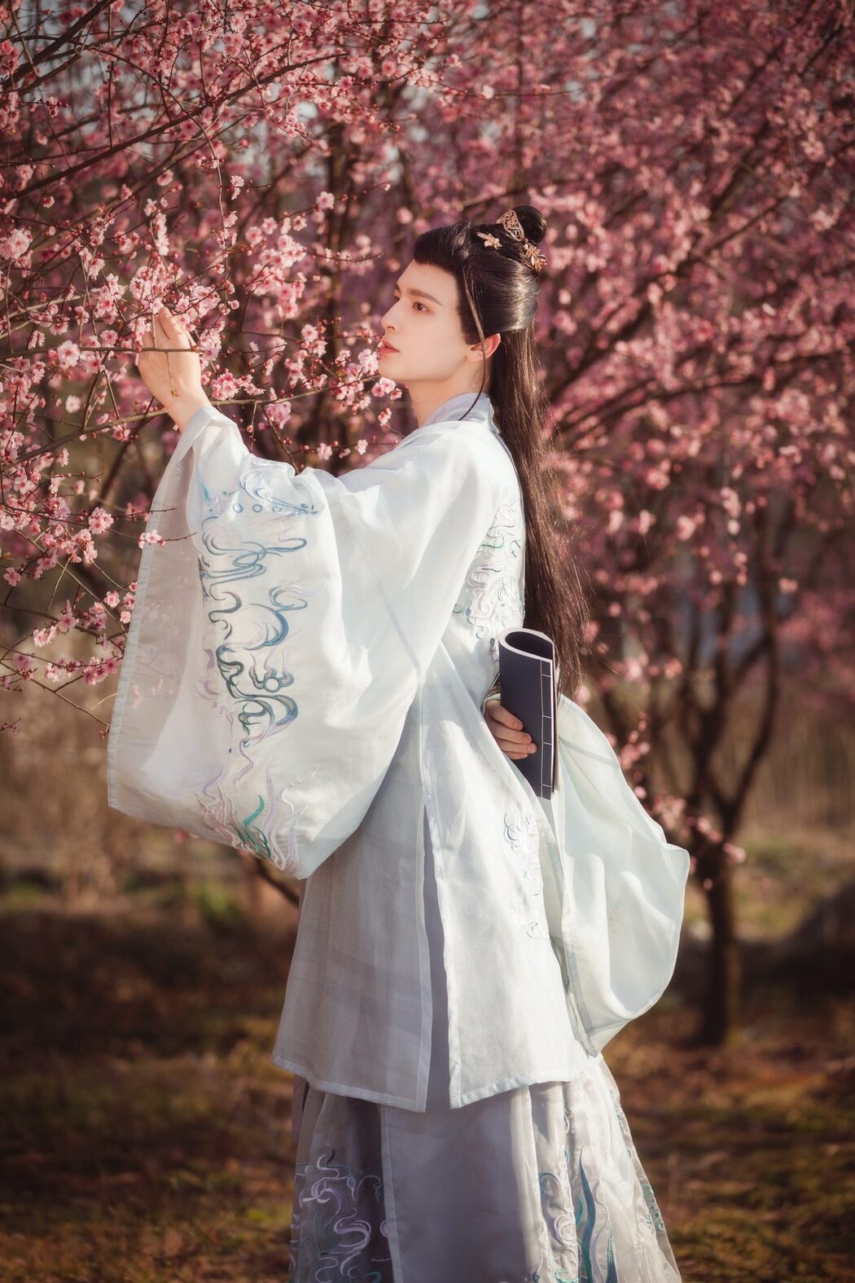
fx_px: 3705
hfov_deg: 13.2
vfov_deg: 19.6
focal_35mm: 104
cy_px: 642
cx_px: 428
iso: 200
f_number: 2.8
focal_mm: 105
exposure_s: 1/1250
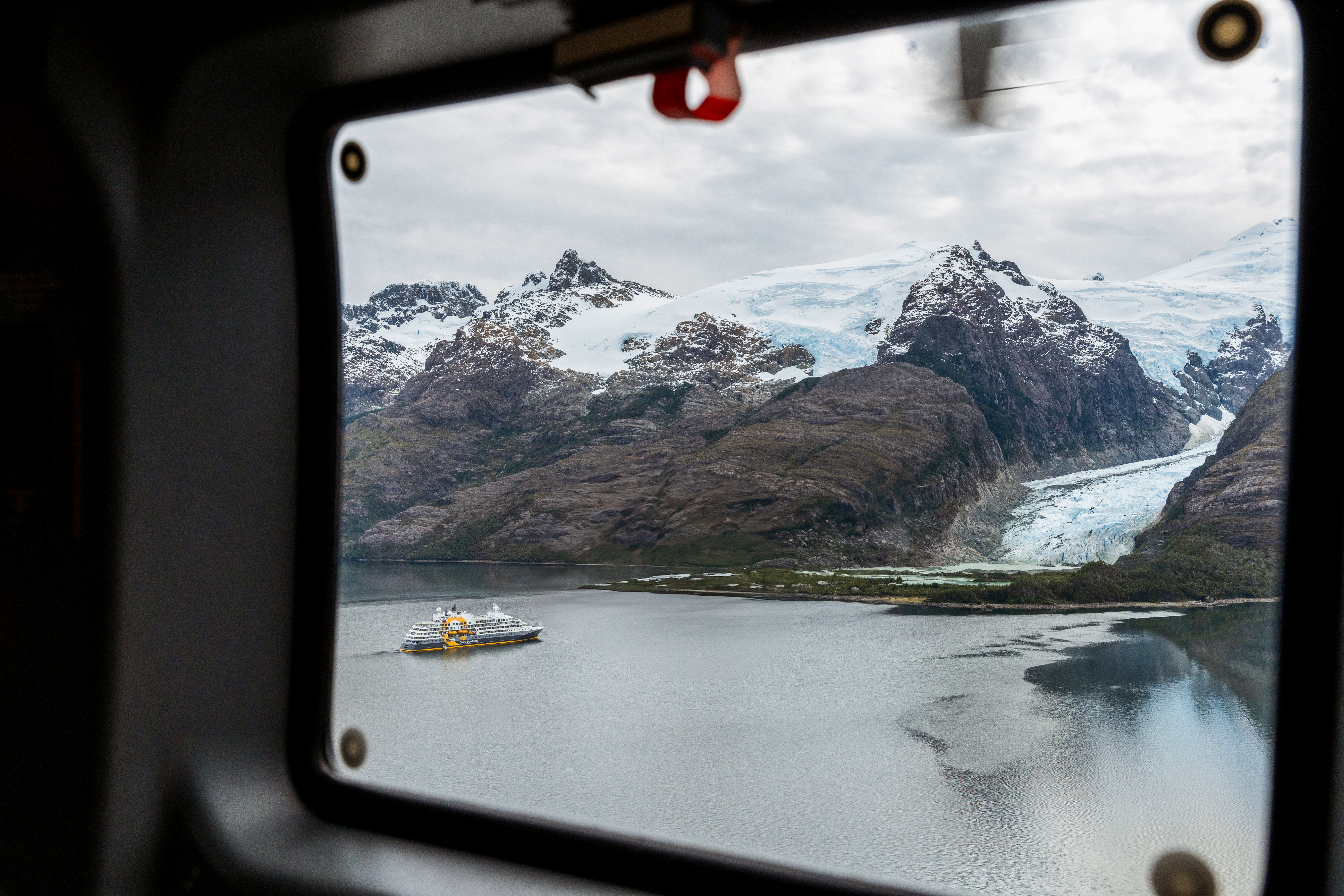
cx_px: 672
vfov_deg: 42.3
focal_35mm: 31
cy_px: 448
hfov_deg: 60.3
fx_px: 1157
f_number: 5.6
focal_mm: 31
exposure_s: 1/640
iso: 500
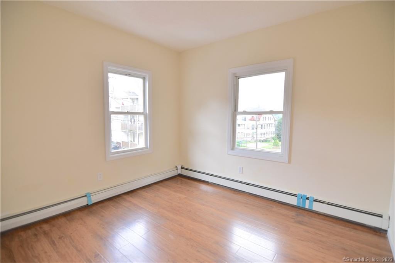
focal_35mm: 16
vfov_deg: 72.0
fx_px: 181
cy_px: 132
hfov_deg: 95.0
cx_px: 198
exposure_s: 1/125
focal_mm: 11
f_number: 3.2
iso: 200
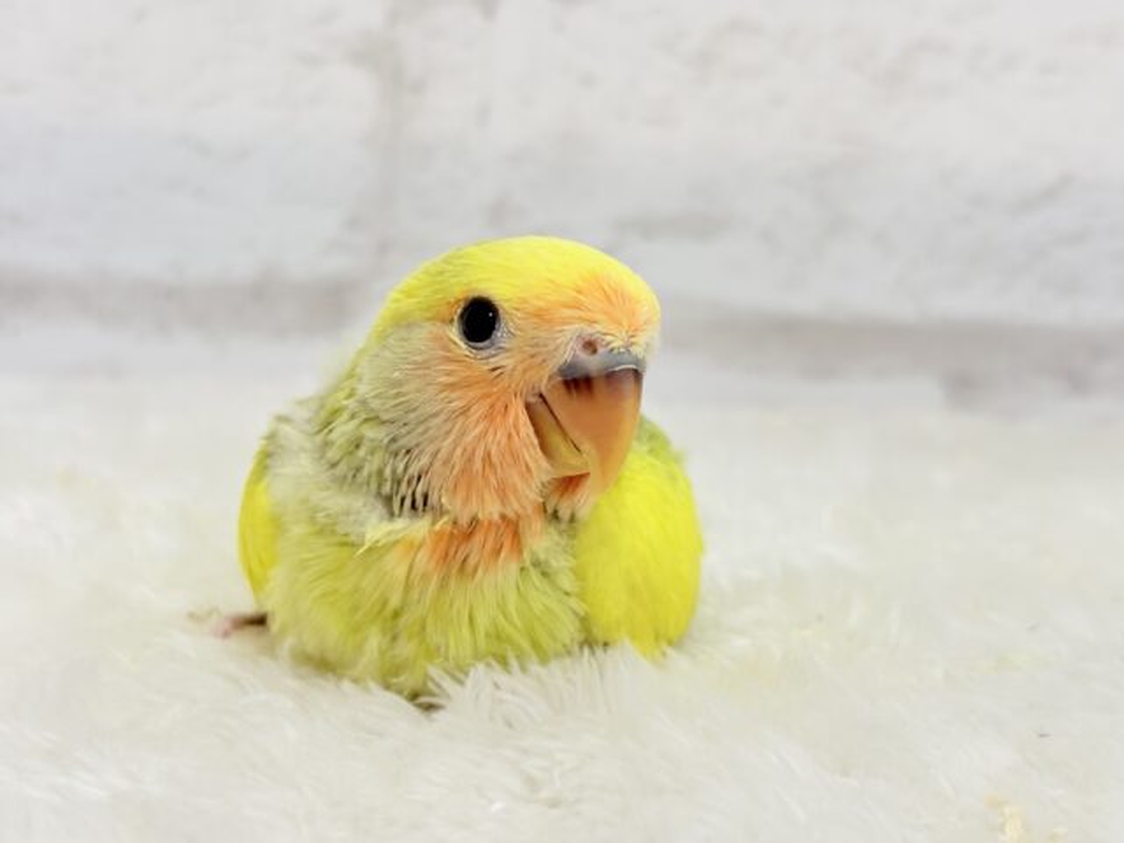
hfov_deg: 36.8
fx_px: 1688
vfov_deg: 28.0
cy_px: 422
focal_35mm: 52
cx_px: 562
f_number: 1.6
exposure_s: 1/100
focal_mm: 5.96
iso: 64
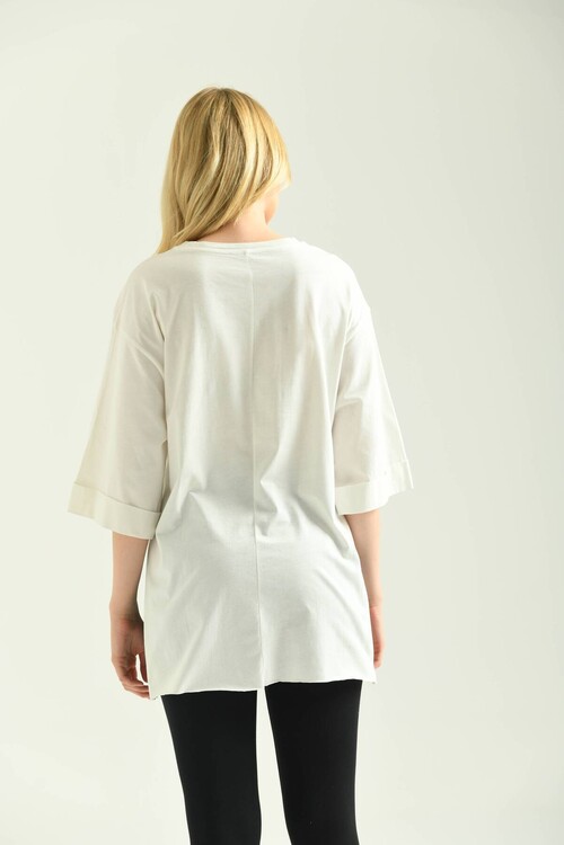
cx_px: 282
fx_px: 1645
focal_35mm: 70
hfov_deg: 19.5
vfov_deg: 28.8
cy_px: 422
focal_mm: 70
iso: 125
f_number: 5.6
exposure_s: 1/160
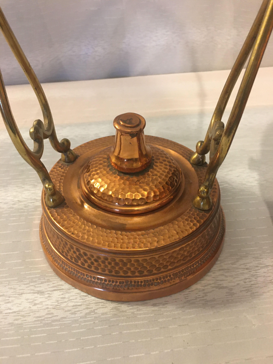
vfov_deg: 61.7
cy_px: 182
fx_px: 305
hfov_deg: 48.2
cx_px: 136
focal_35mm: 29
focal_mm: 4.15
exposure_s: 1/17
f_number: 2.2
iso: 400
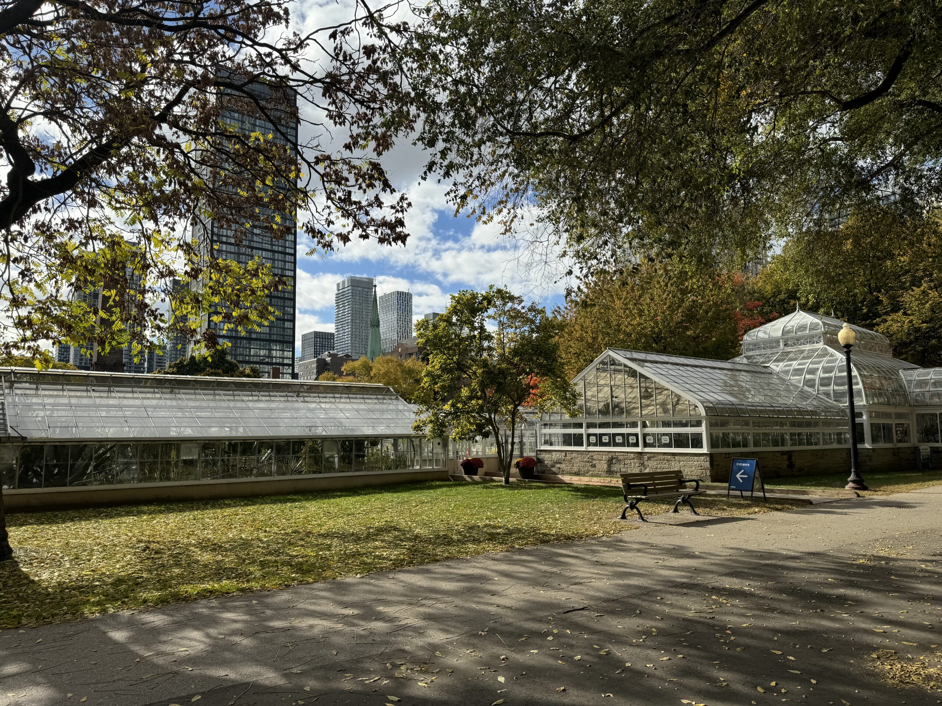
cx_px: 471
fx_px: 653
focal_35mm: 24
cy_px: 353
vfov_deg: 56.8
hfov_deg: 71.6
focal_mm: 6.76
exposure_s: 1/4950
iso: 80
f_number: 1.78
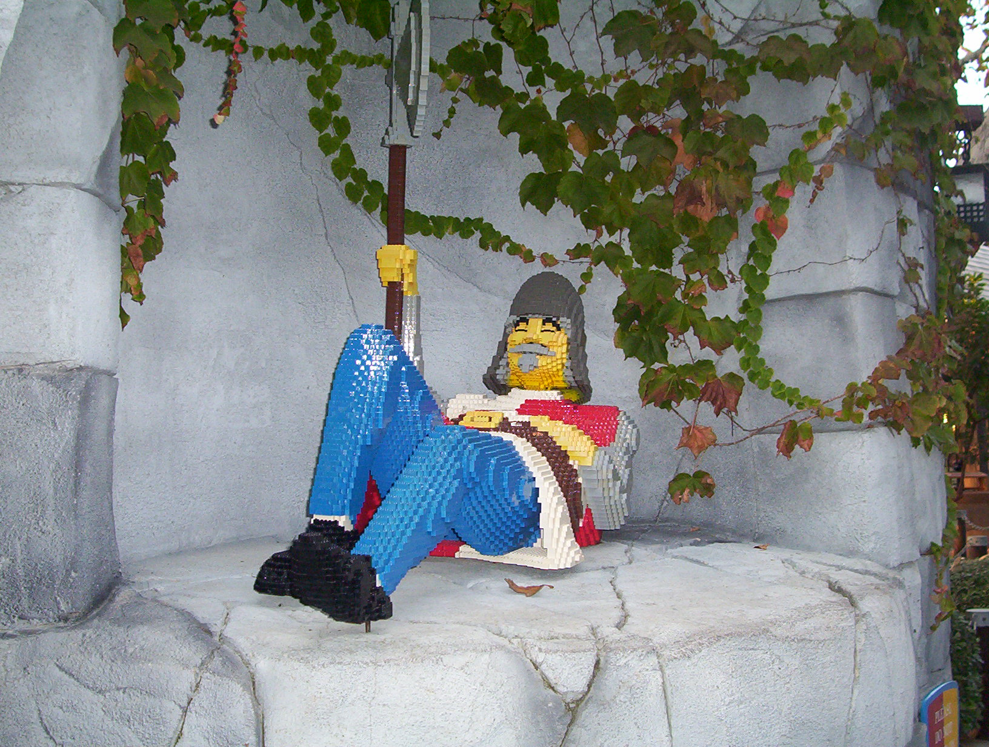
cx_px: 494
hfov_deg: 35.5
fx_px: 1546
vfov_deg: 27.1
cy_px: 374
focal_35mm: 54
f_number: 2.97
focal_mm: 7.1
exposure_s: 1/69.5
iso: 140
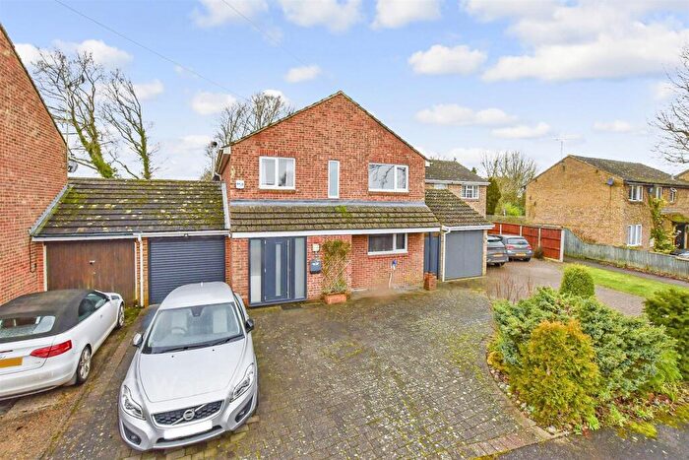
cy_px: 230
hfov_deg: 100.4
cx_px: 344
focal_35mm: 15
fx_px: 287
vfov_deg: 77.4
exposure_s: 1/320
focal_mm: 10
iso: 400
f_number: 8
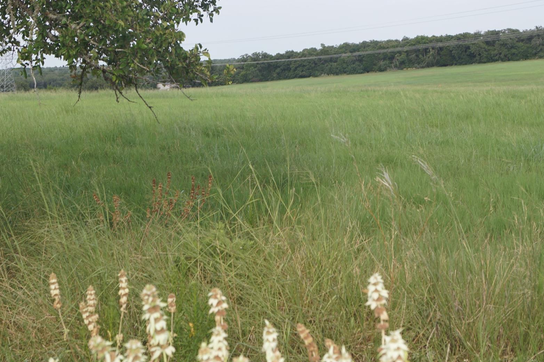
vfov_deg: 24.6
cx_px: 256
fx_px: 831
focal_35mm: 55
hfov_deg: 36.2
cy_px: 164
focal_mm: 28
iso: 100
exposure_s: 1/160
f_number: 6.3
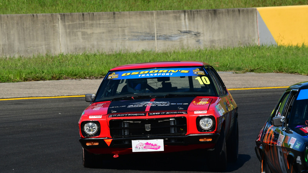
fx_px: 4507
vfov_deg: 2.2
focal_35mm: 552
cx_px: 154
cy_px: 96
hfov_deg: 3.9
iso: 400
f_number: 13
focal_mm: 350
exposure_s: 1/640
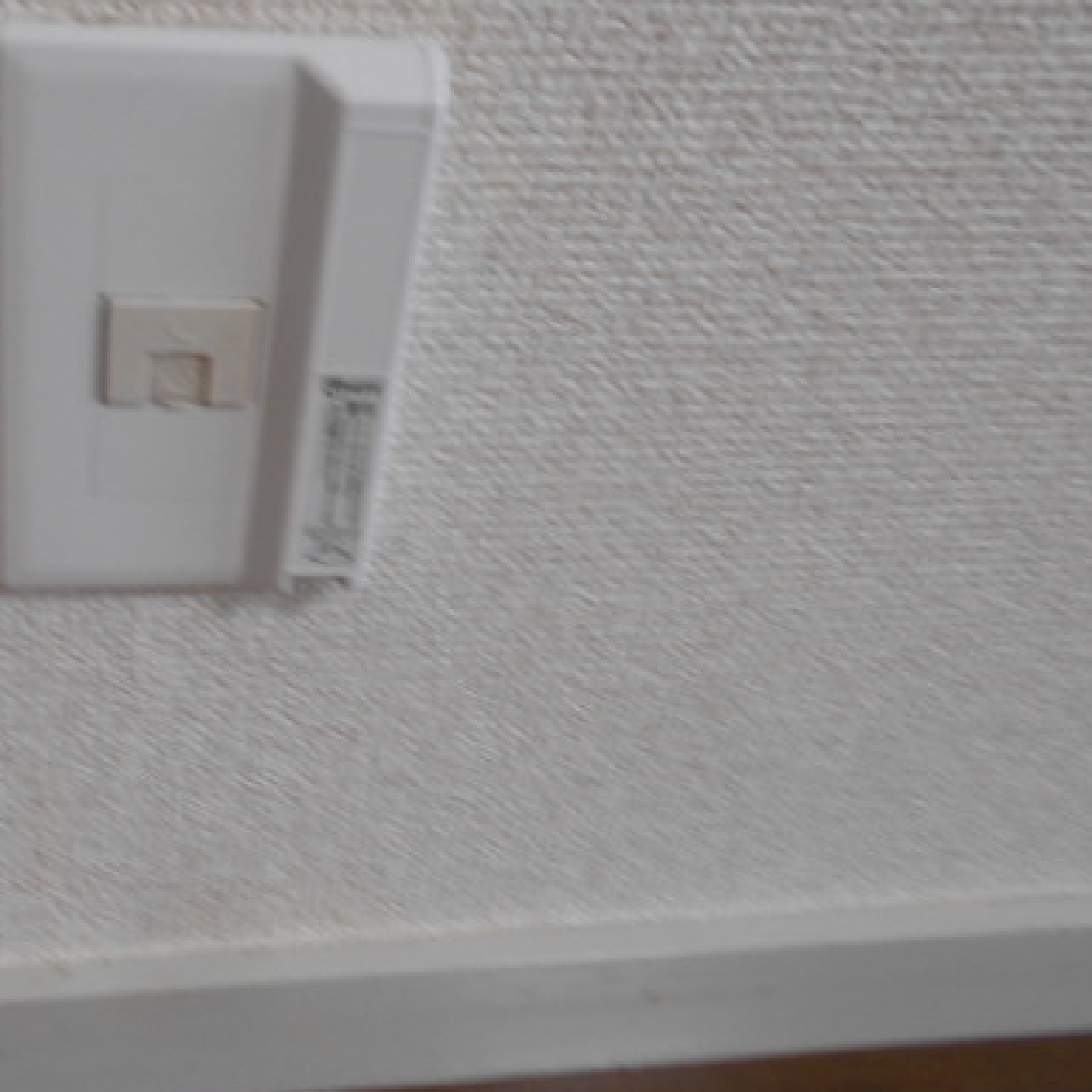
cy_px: 426
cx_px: 229
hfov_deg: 42.0
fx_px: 1356
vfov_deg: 43.6
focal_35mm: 38
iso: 200
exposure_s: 1/30
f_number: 3.2
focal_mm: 4.6
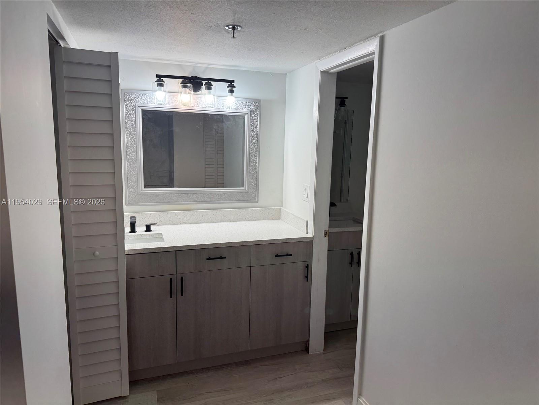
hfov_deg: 71.6
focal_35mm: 24
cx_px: 270
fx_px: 374
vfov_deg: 56.8
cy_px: 202
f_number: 1.78
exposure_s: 1/120
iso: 100
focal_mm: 6.76
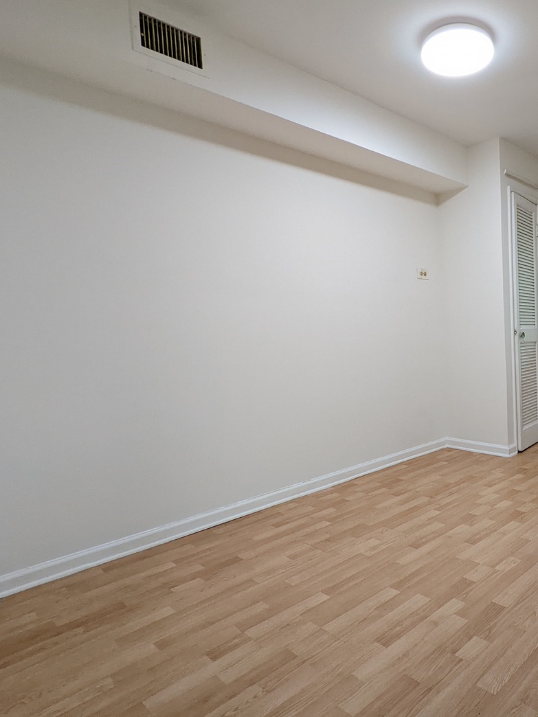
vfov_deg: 76.4
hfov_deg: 54.7
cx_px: 464
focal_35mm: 22
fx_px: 456
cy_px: 352
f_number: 2.2
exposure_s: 1/60
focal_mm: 2.35
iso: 427
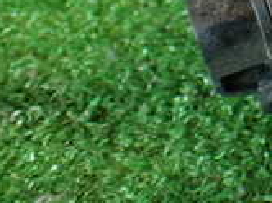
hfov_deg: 15.0
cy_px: -149
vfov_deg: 11.9
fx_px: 910
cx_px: 477
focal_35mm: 116
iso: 200
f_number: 2.4
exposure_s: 1/40
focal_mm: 5.79
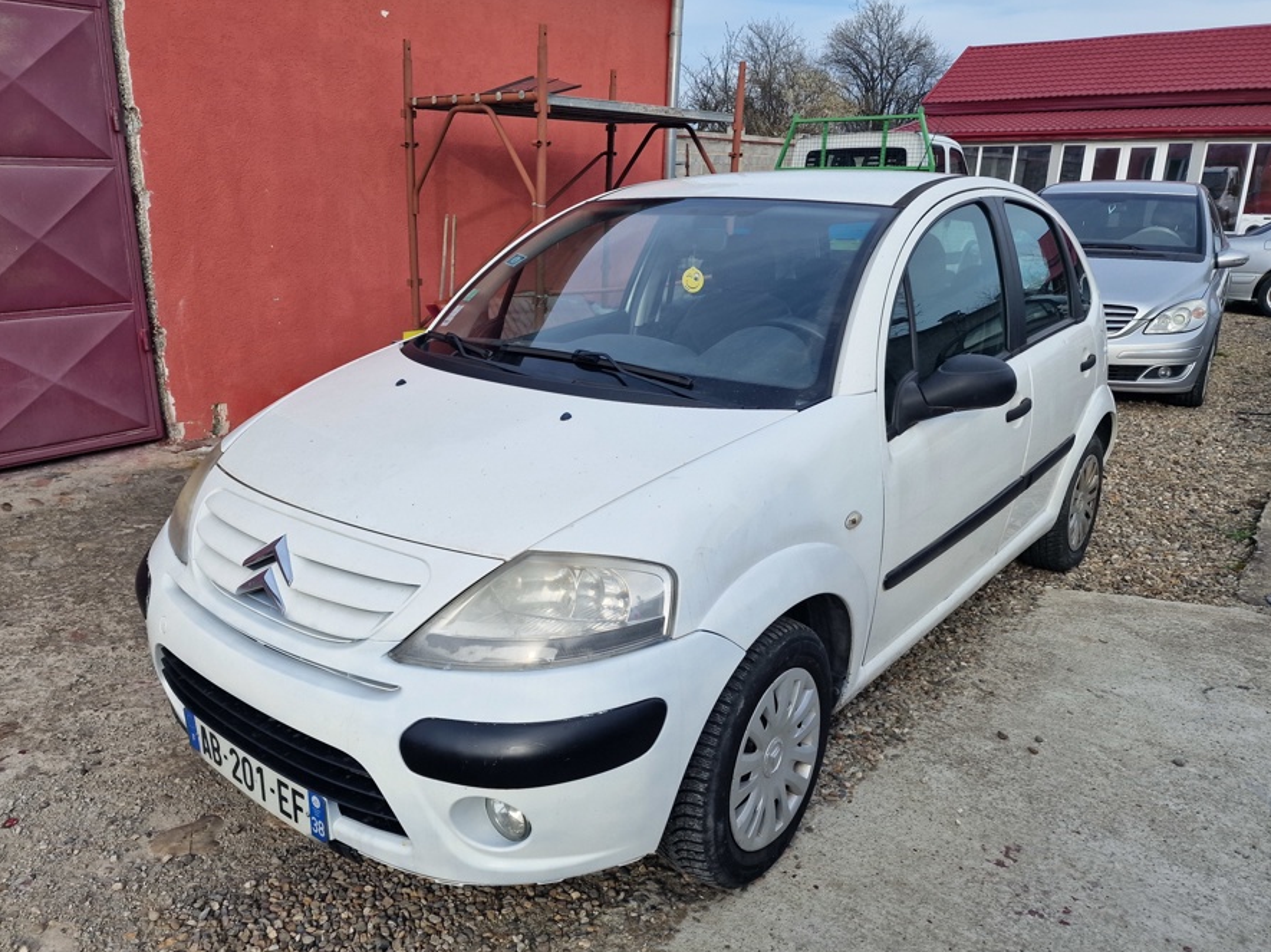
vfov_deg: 53.0
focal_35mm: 26
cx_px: 600
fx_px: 954
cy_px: 484
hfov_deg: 67.3
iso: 50
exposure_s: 1/724
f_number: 1.8
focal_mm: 6.4
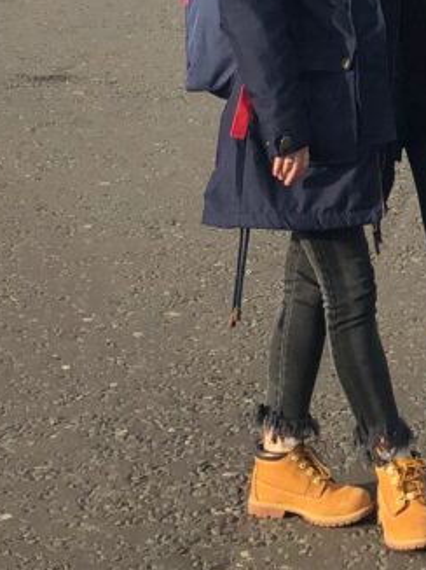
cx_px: 564
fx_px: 1807
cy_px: -336
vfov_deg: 16.1
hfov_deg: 13.0
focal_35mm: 110
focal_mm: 4
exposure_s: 1/1412
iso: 20
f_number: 1.8
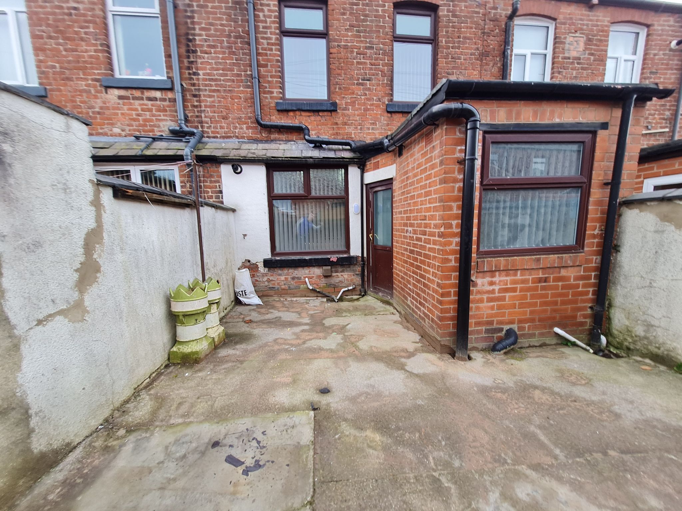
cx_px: 341
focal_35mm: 13
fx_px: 256
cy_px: 256
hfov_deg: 106.2
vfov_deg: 89.9
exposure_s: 1/50
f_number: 2.2
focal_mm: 1.74
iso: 50
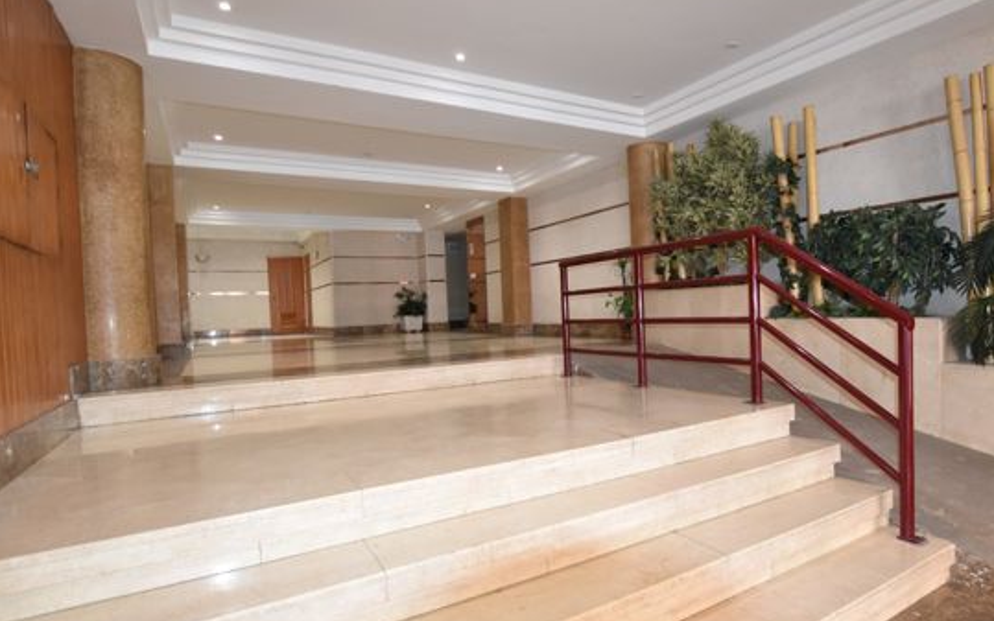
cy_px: 322
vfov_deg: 59.6
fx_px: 542
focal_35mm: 20
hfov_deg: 84.2
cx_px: 586
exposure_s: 1/200
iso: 1250
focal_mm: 10
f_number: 3.5
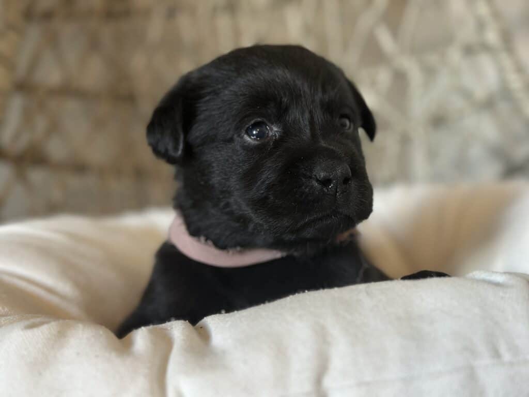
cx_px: 264
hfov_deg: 39.7
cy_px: 198
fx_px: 734
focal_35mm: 48
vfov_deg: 30.3
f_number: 1.78
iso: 320
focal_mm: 6.86
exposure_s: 1/60
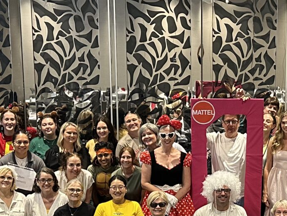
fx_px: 738
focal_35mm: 89
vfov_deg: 16.5
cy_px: 167
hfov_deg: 21.8
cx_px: 216
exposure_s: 1/60
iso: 500
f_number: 1.78
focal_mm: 6.86
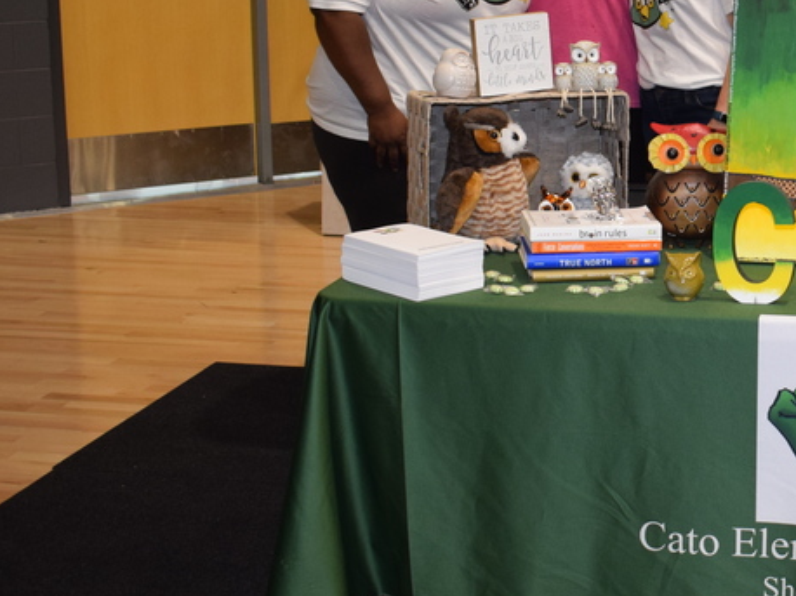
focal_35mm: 71
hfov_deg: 25.8
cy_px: 171
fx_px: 1632
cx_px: 831
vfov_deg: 20.6
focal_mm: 22
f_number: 4.5
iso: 800
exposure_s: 1/80
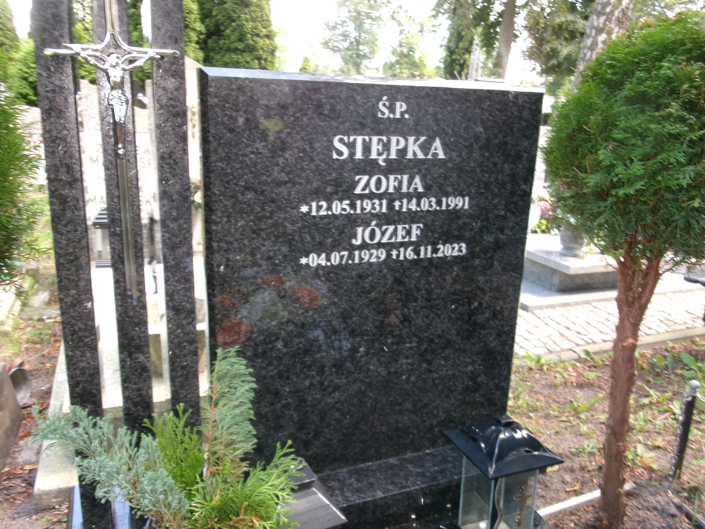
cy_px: 264
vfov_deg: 49.7
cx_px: 352
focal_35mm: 28
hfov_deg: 63.4
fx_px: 570
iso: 155
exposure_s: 1/34
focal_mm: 5.1
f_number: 3.9
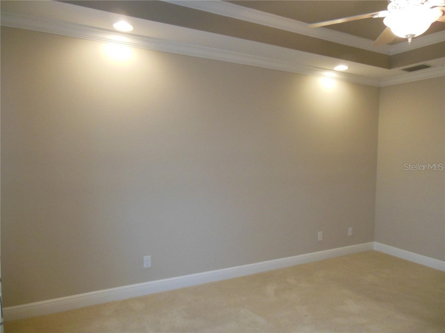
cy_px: 166
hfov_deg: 69.4
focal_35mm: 25
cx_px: 222
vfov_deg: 54.9
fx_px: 321
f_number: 3.2
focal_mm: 4.5
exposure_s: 1/40
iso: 400
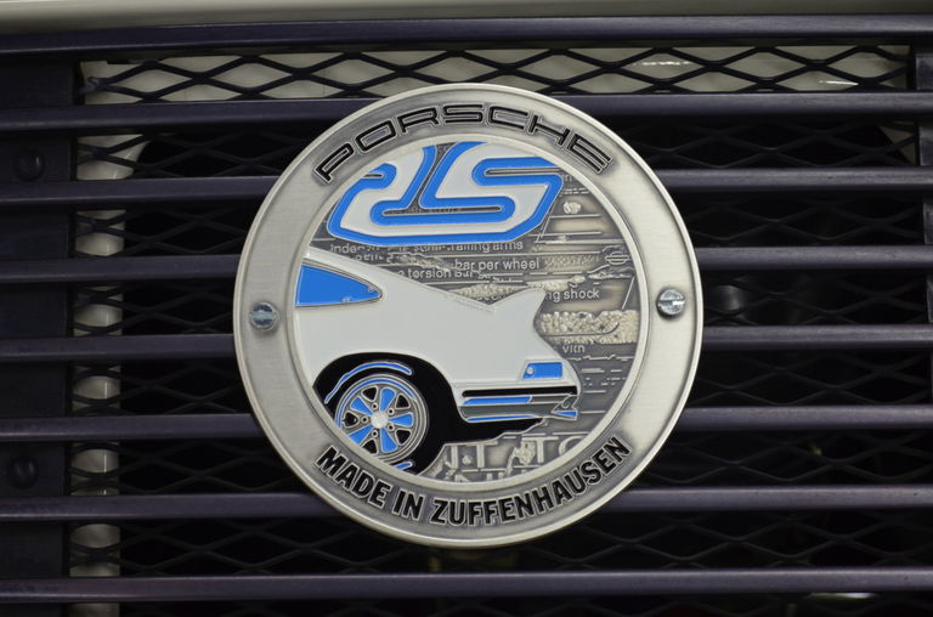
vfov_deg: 18.8
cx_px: 466
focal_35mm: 72
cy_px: 308
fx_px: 1861
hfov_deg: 28.1
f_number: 5.3
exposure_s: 1/60
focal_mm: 48
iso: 450
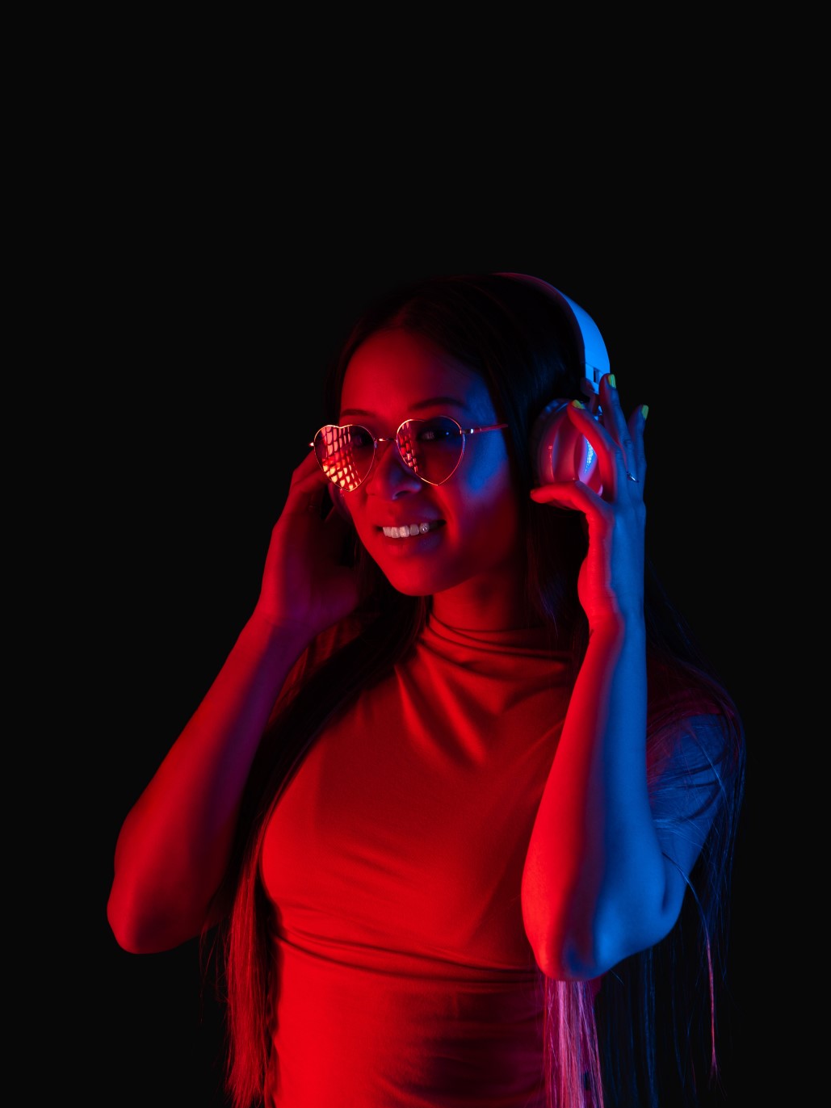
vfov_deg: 25.6
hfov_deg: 19.4
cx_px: 415
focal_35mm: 76
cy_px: 602
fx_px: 2433
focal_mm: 70
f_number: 5.6
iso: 100
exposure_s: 1/125
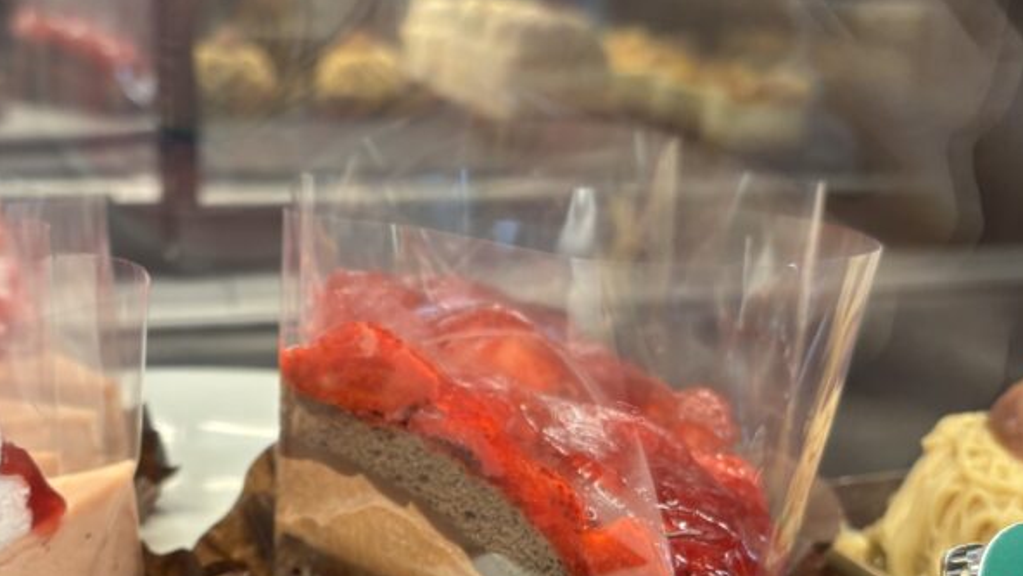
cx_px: 410
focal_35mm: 49
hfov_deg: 41.9
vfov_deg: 23.6
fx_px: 1329
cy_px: 543
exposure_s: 1/60
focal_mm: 5.96
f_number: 1.6
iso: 100
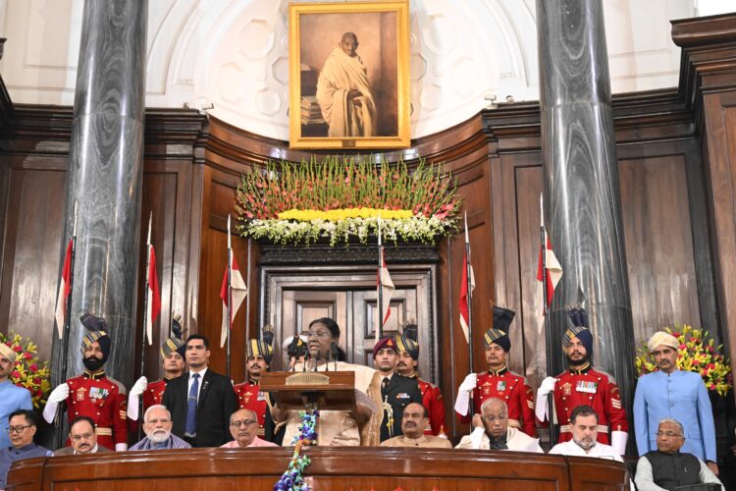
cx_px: 368
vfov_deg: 28.1
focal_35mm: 48
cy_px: 246
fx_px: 981
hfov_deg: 41.1
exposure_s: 1/200
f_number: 4.5
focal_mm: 48
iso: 6400
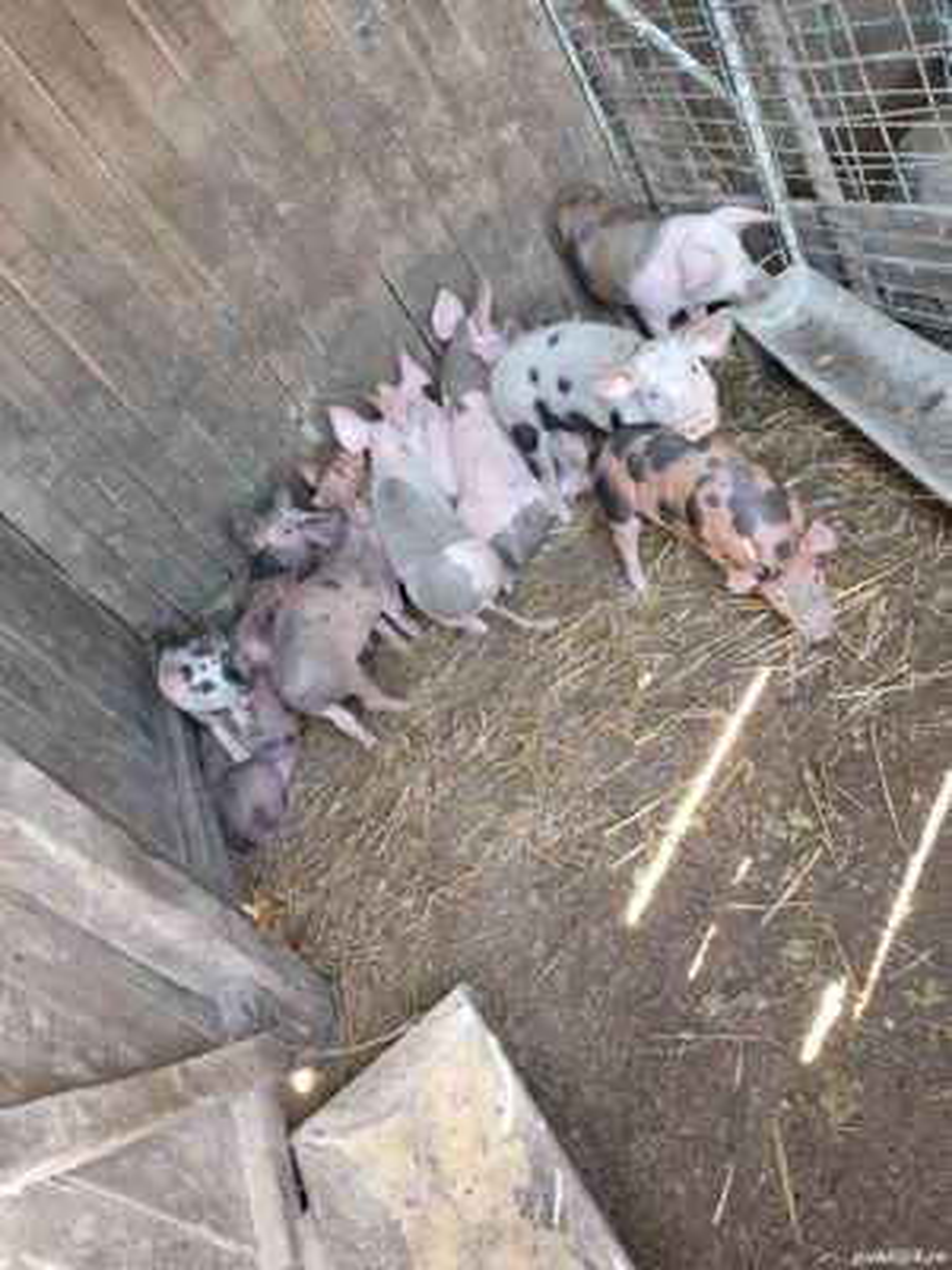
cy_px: 635
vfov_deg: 73.9
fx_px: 843
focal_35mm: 23
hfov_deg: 58.9
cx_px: 476
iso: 640
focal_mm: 6.14
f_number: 1.65
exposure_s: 1/50
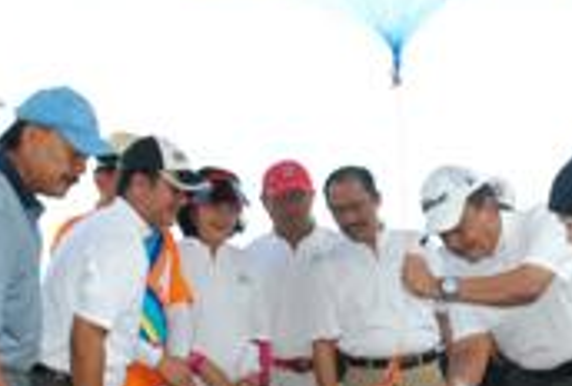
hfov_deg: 29.1
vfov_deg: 20.2
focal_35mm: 68
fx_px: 1084
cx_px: 422
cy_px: 230
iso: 800
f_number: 9
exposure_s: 1/200
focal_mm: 18
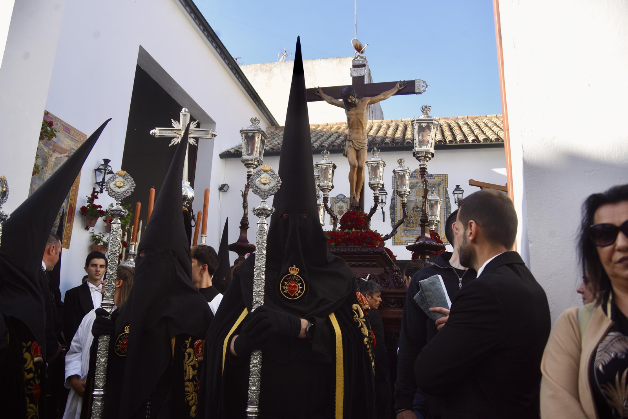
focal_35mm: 29
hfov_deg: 63.6
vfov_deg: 45.0
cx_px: 314
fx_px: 506
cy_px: 210
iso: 140
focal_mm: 29
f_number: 8
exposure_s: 1/200
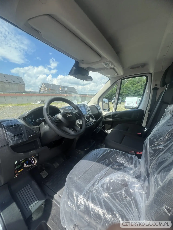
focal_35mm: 13
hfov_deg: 89.9
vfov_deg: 106.2
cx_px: 86
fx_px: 87
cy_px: 115
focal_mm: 1.57
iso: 32
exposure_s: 1/699
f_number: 1.8
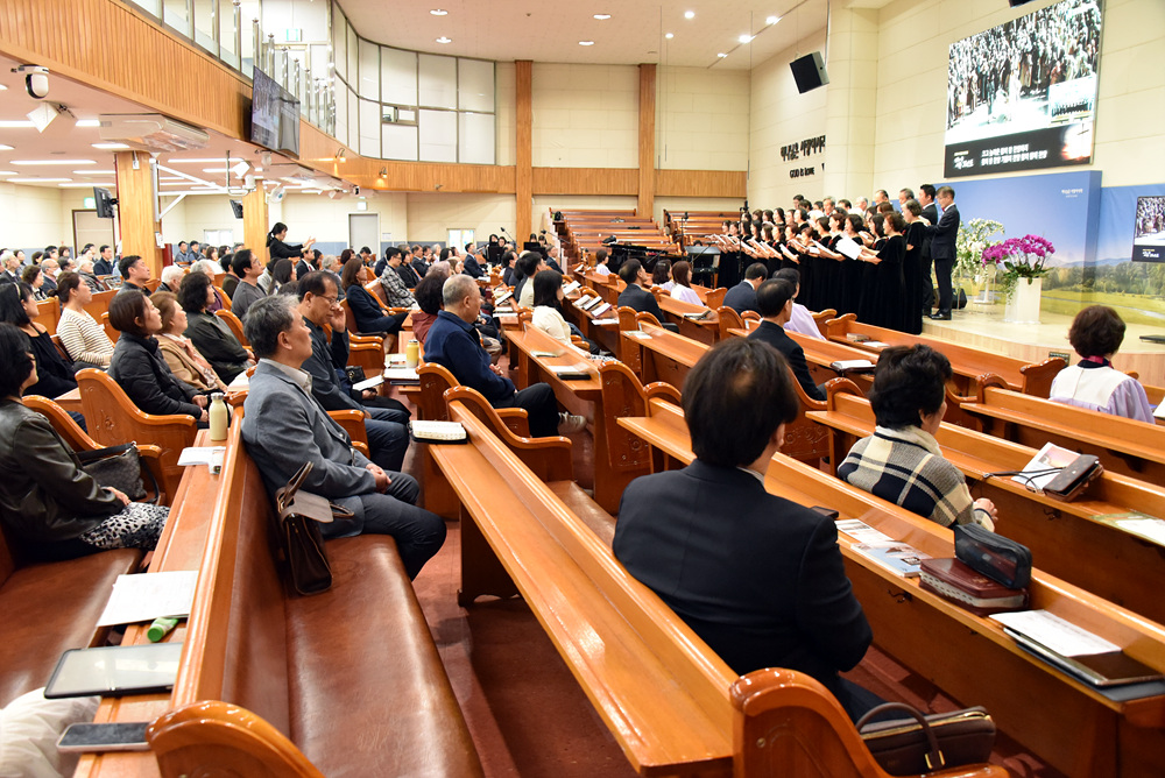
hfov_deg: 65.4
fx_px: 907
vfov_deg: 46.5
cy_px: 389
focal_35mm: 28
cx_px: 582
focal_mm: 28
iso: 6400
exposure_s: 1/100
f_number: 5.6
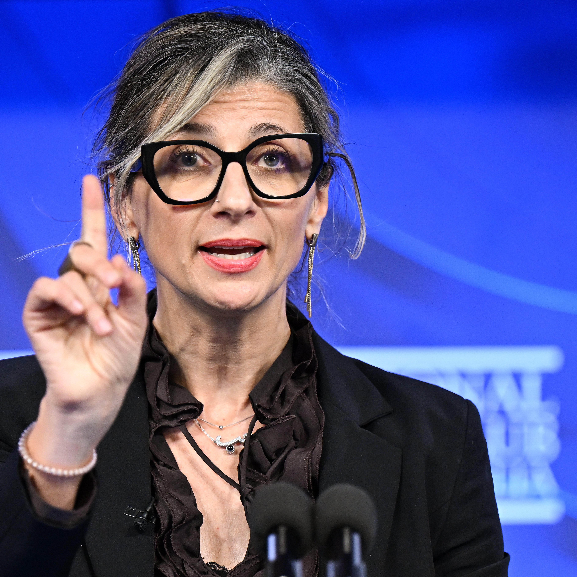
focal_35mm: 224
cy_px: 289
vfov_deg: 7.8
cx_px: 192
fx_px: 4224
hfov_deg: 7.8
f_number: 2.8
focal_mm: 175
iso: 2000
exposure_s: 1/400
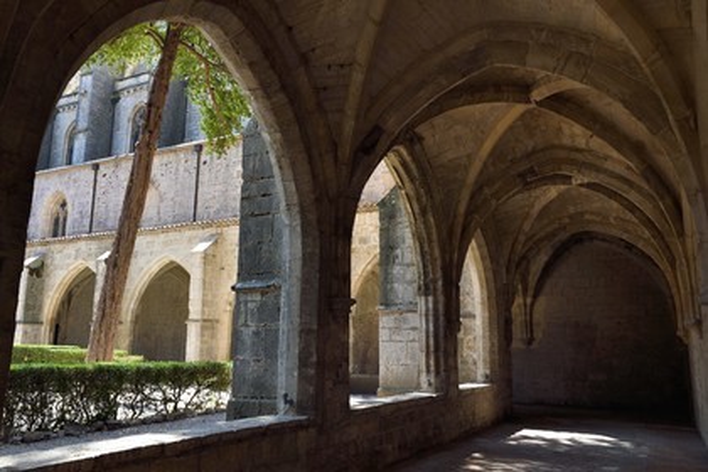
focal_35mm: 31
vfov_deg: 42.3
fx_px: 610
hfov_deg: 60.3
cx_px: 354
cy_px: 236
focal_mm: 31
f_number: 11
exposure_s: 1/250
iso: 400
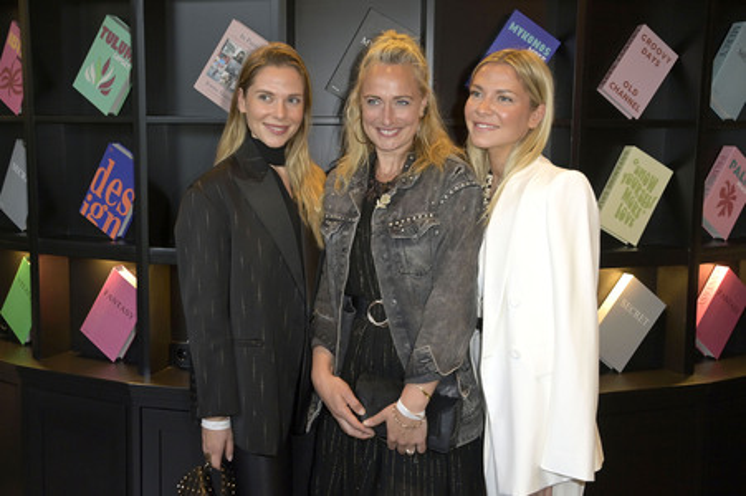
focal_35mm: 38
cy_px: 248
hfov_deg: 50.7
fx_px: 787
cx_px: 373
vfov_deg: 35.0
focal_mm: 38
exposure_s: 1/50
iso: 2000
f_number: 5.6
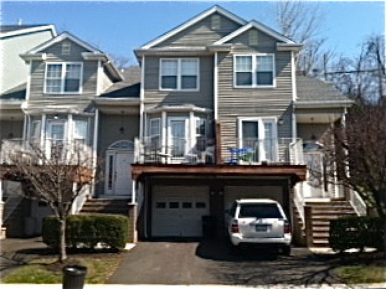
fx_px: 390
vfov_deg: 40.7
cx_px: 193
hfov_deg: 52.7
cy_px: 144
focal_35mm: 35
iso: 80
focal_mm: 3.85
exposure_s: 1/732
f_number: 2.8
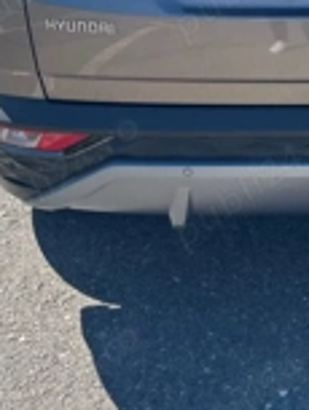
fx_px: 808
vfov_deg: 27.0
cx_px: 314
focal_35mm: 68
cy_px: 5
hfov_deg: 20.9
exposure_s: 1/1159
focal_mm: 5.7
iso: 50
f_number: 1.5
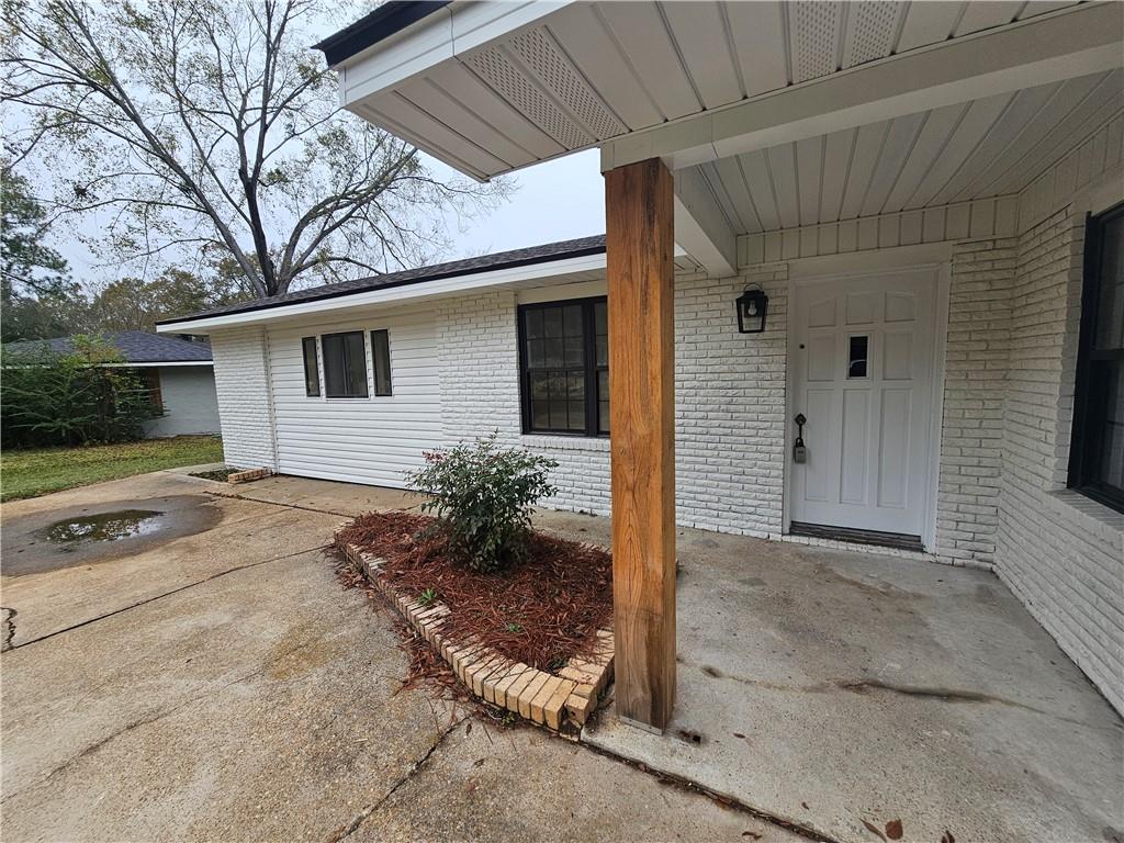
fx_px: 422
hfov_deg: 106.2
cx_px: 562
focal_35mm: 13
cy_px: 422
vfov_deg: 89.9
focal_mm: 2.2
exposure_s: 1/178
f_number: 2.2
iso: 50
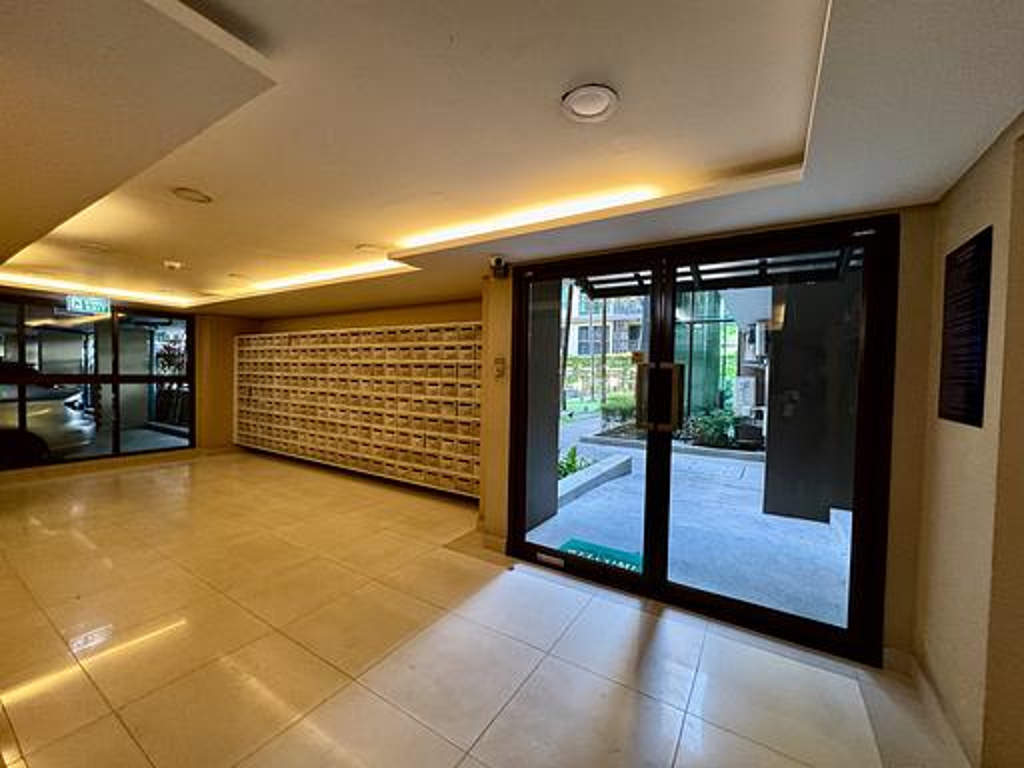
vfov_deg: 85.7
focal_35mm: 14
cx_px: 512
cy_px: 384
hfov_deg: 102.1
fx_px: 414
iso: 500
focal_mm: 2.22
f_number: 2.2
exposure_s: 1/50
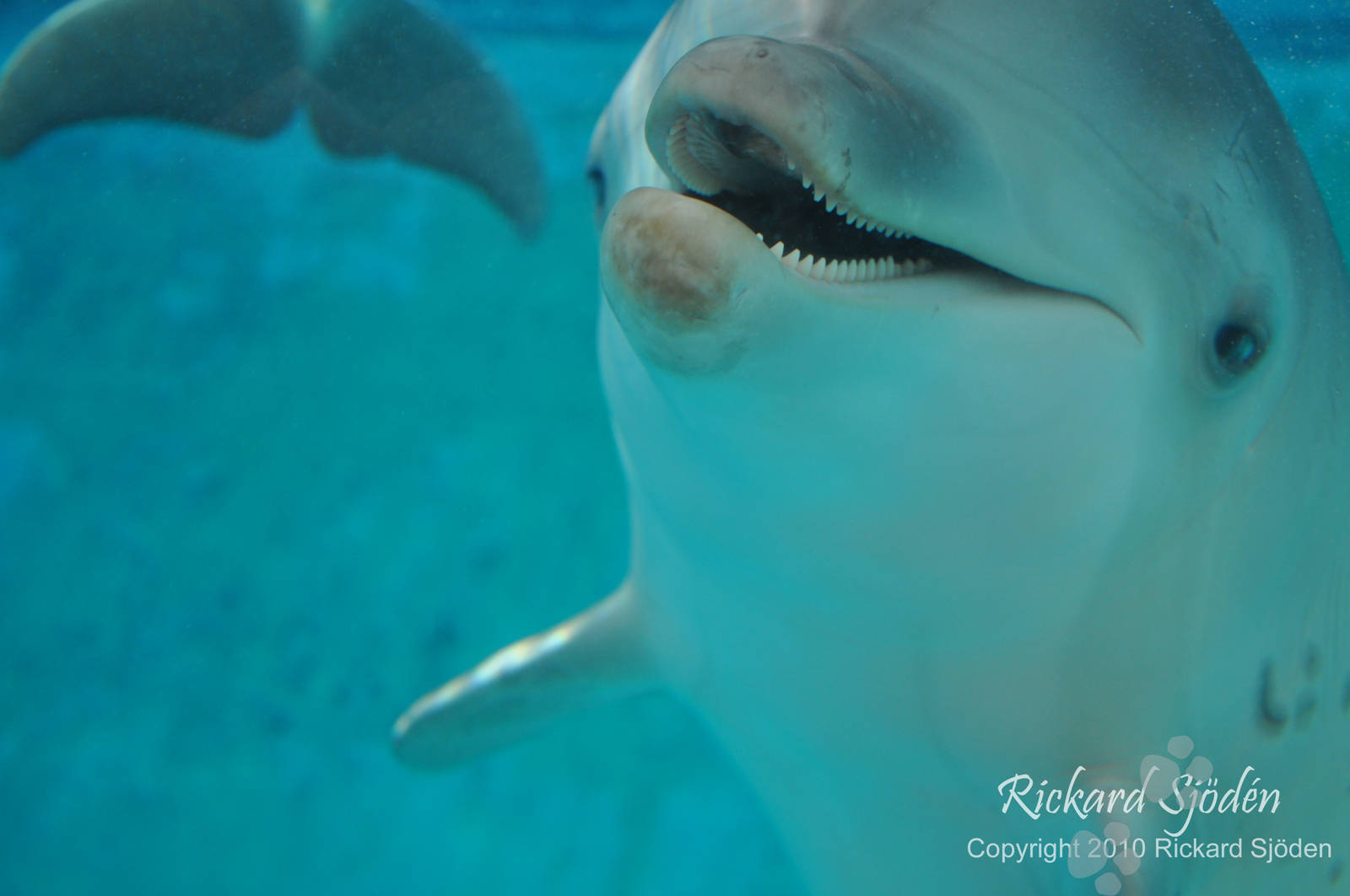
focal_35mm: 52
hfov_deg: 37.9
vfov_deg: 25.7
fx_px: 1967
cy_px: 448
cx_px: 675
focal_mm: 35
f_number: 5
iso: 400
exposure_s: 1/100
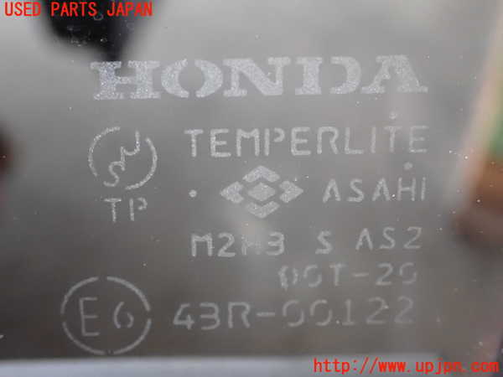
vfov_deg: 27.0
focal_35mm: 54
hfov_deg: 35.5
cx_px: 252
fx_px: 785
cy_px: 188
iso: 1600
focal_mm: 9.65
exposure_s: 1/50
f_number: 3.3
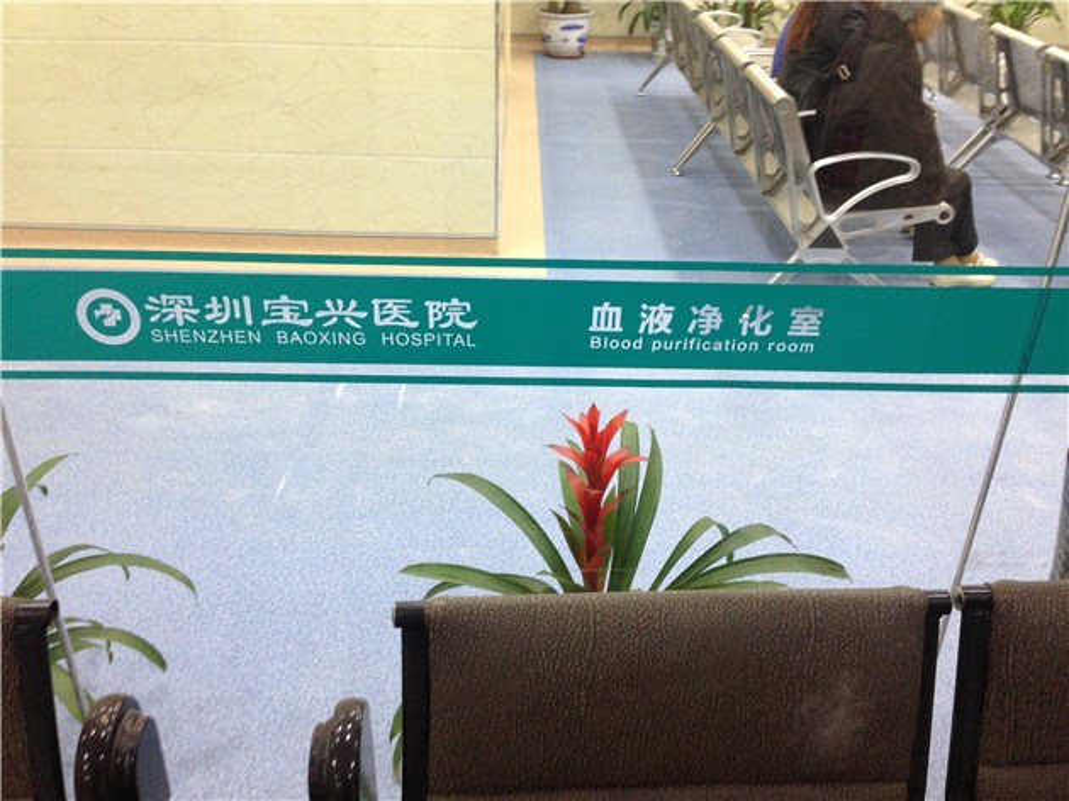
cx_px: 534
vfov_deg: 42.9
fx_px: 1019
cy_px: 400
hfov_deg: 55.4
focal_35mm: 33
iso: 160
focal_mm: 4.12
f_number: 2.4
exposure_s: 1/20
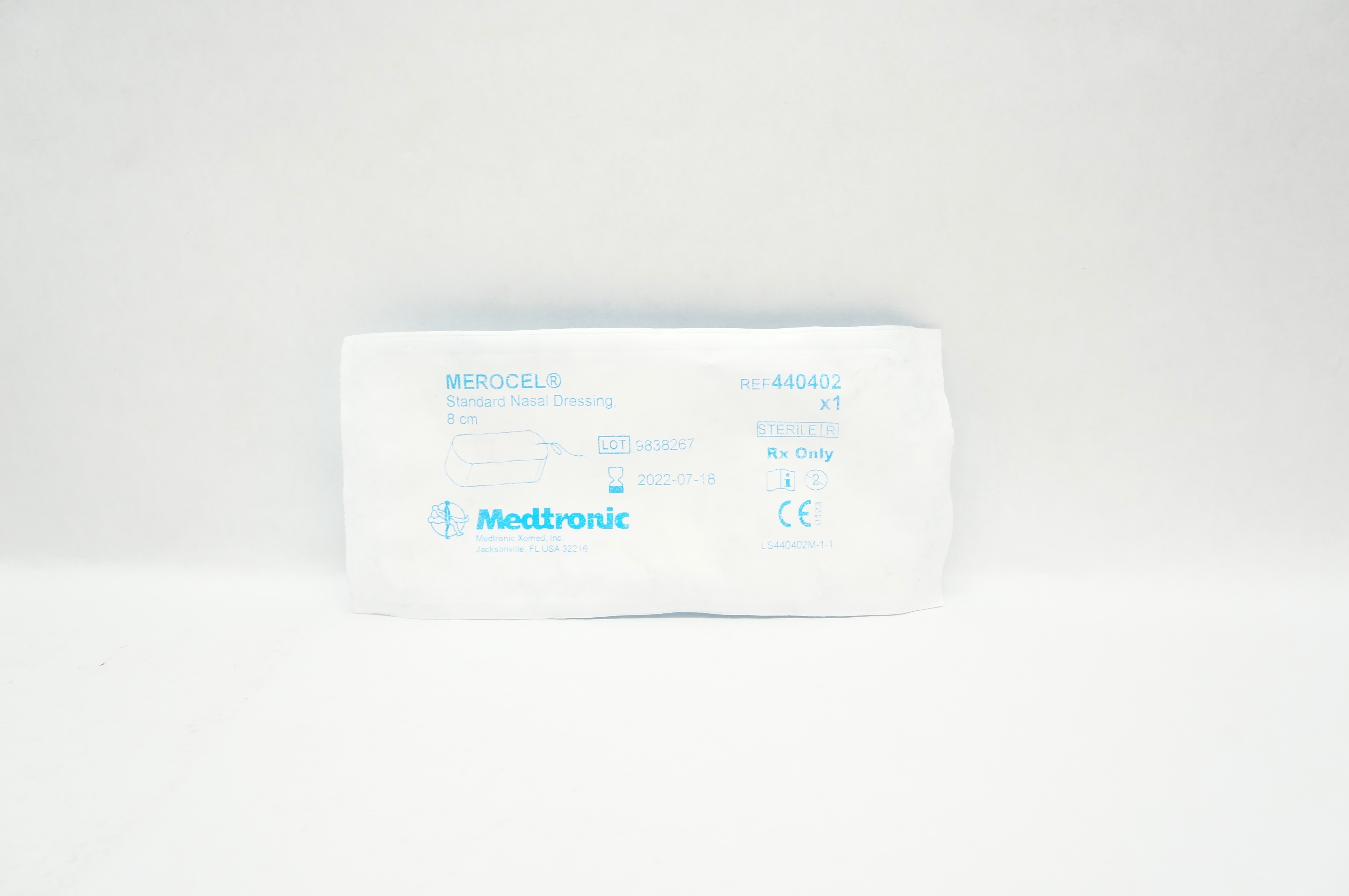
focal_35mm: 27
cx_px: 674
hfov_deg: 67.4
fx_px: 1011
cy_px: 448
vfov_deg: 47.8
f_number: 7.1
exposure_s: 1/60
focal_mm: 18
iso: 800
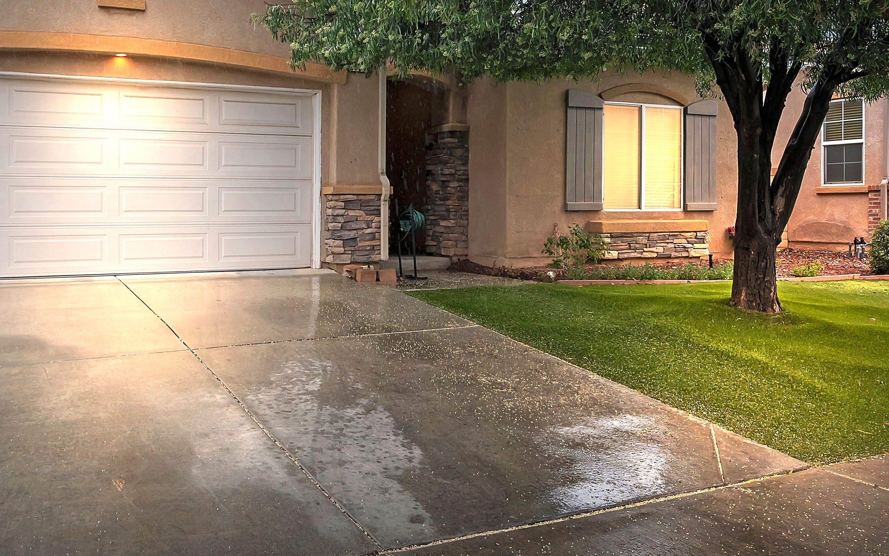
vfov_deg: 40.5
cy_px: 247
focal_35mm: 31
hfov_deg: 59.9
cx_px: 299
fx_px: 751
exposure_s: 1/200
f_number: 9
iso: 500
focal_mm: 14
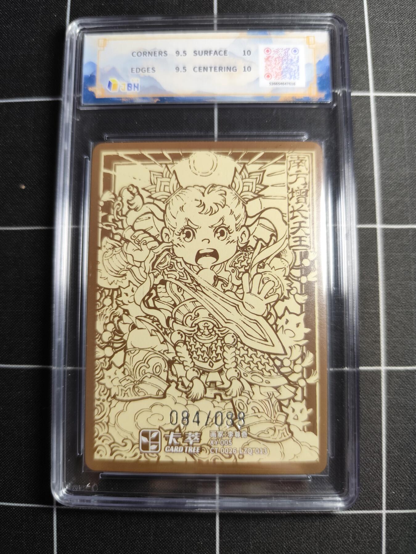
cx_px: 208
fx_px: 369
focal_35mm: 23
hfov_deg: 58.9
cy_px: 277
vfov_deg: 73.9
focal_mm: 6.14
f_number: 1.65
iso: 400
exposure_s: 1/100
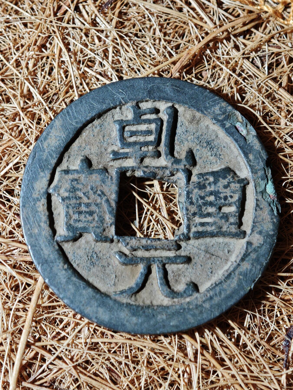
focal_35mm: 83
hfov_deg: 17.8
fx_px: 937
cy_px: 195
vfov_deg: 23.6
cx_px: 146
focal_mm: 9
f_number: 2
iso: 160
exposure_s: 1/100
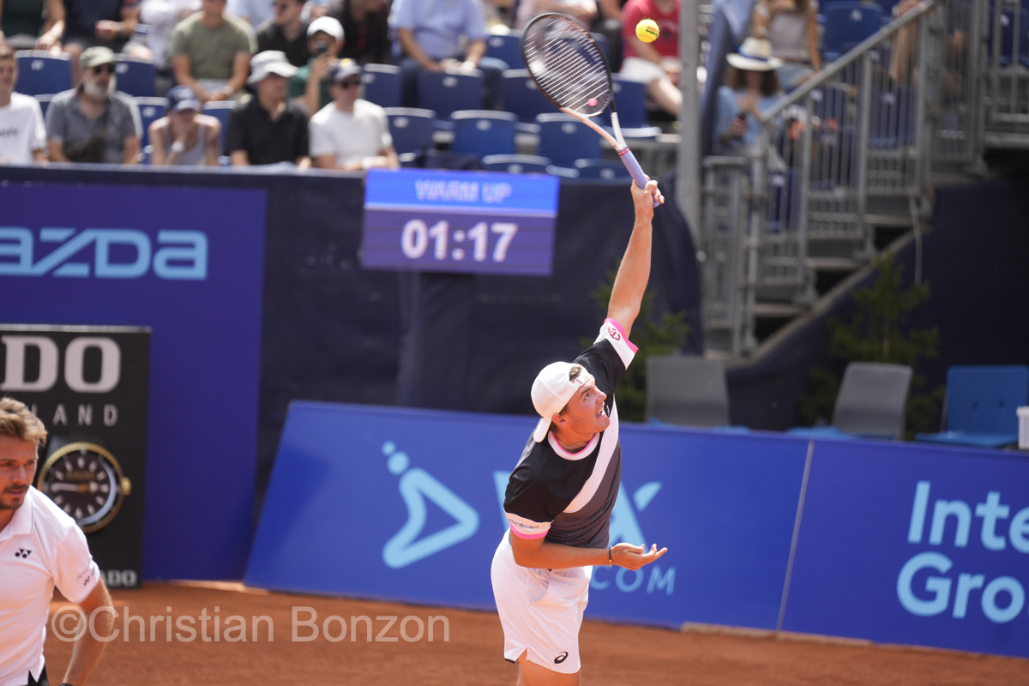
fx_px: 5716
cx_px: 514
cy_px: 343
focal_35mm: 200
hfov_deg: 10.3
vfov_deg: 6.9
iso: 320
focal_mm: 200
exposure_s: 1/2500
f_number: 2.8
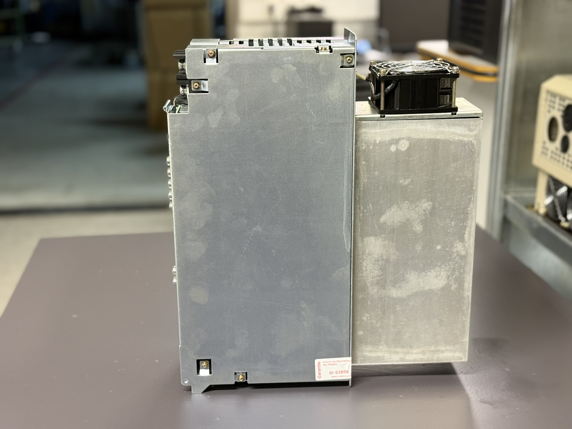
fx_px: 793
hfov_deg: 39.7
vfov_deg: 30.3
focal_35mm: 48
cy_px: 214
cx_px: 286
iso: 250
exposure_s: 1/33
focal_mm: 6.76
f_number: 1.78
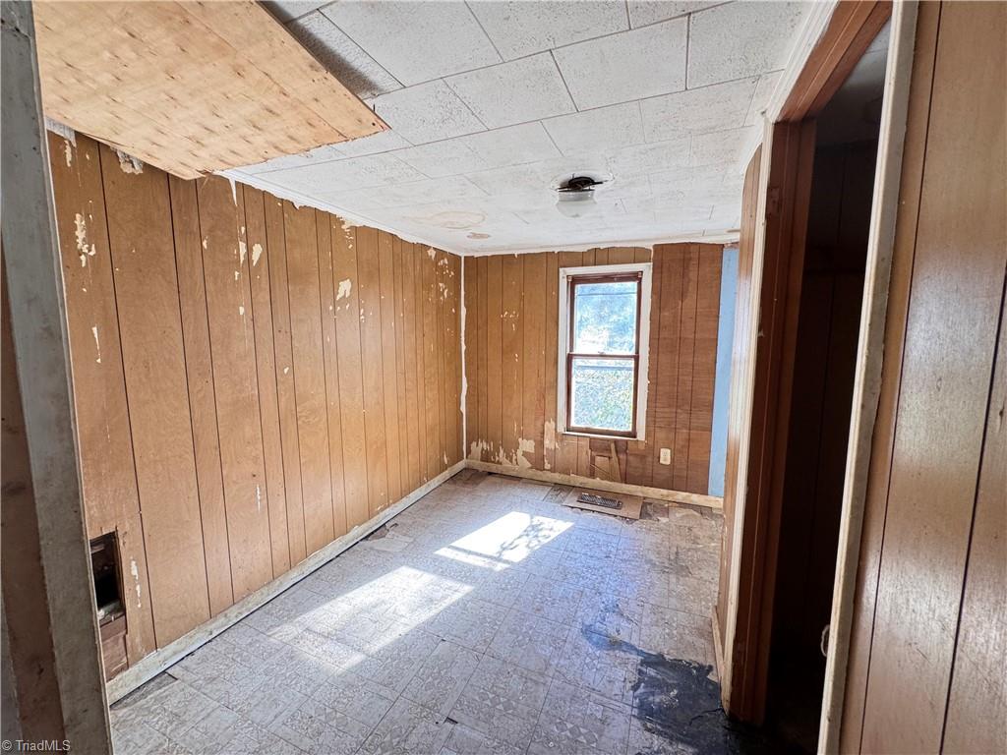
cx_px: 504
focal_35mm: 14
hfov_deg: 102.1
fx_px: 407
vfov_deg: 85.7
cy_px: 378
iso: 200
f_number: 2.2
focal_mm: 2.22
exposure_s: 1/99
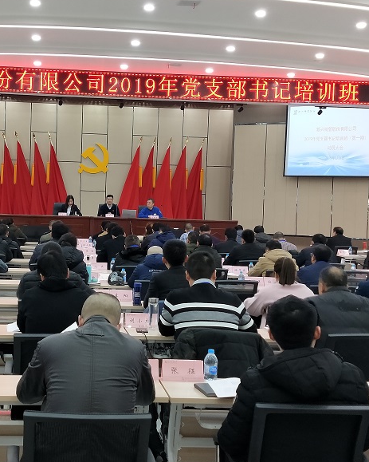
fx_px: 423
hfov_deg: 45.9
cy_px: 234
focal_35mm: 31
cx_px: 105
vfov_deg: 57.2
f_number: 1.7
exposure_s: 1/50
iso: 166
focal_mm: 3.99
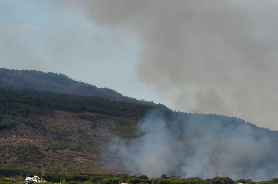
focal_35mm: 174
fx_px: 1341
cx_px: 261
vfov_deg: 7.8
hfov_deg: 11.7
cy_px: 128
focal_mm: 55
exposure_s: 1/250
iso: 100
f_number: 8
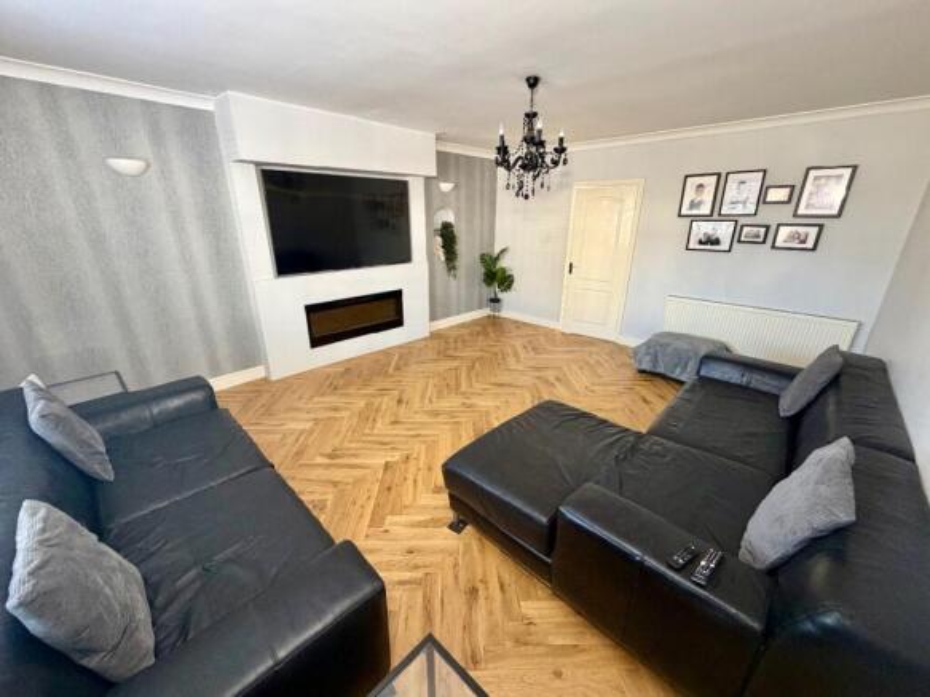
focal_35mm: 14
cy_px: 348
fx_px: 376
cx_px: 465
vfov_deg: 85.7
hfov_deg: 102.1
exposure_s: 1/64
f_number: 2.2
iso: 320
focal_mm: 2.22
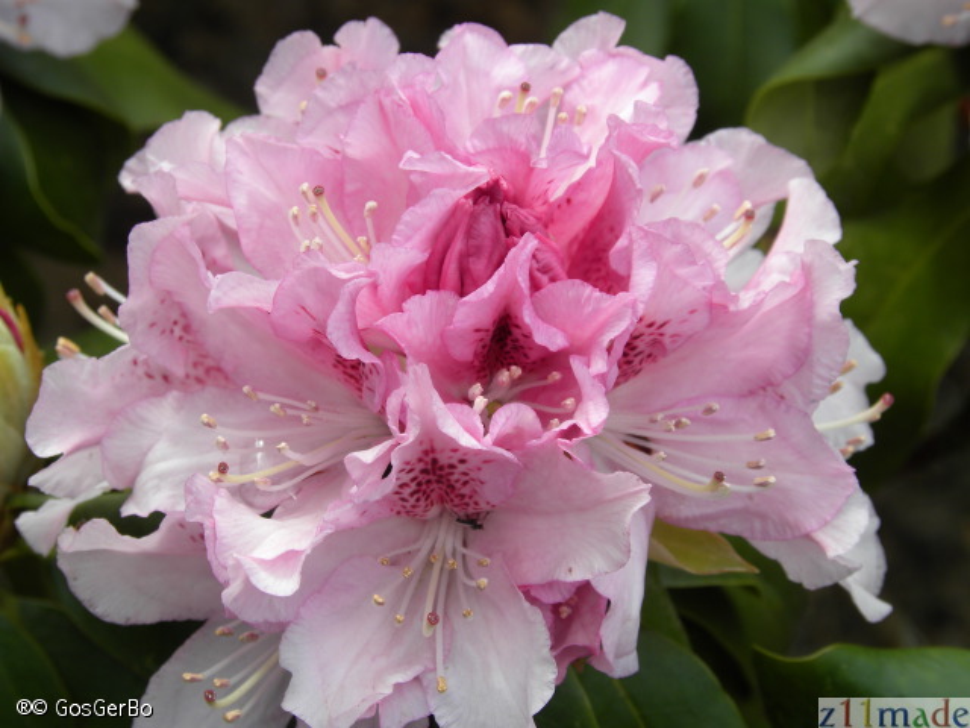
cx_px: 485
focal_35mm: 184
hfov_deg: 10.7
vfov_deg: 8.1
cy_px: 364
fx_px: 5156
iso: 64
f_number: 4.5
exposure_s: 1/124
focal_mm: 32.7
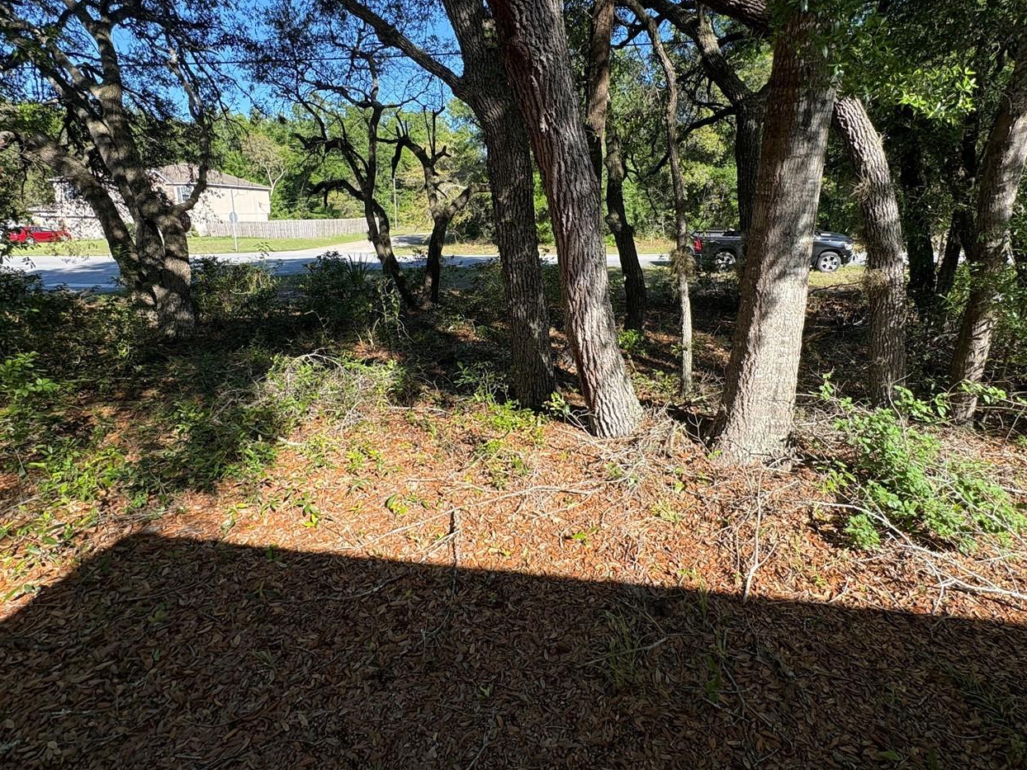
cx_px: 538
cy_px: 332
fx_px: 534
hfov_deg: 87.7
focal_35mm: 18
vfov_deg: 71.2
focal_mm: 2.22
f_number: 2.2
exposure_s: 1/693
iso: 40
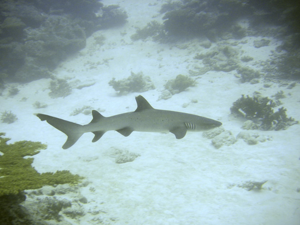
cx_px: 147
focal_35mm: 38
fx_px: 329
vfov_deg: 37.7
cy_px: 113
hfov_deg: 49.0
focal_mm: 5.8
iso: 50
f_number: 2.8
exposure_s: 1/90
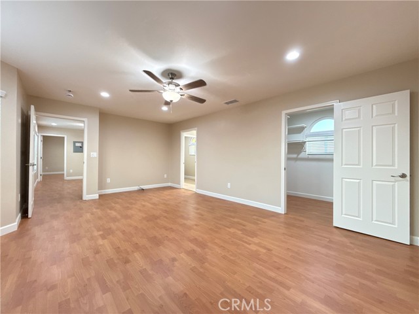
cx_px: 210
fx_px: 169
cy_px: 157
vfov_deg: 85.7
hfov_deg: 102.1
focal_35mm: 14
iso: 640
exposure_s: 1/120
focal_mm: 2.22
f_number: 2.2
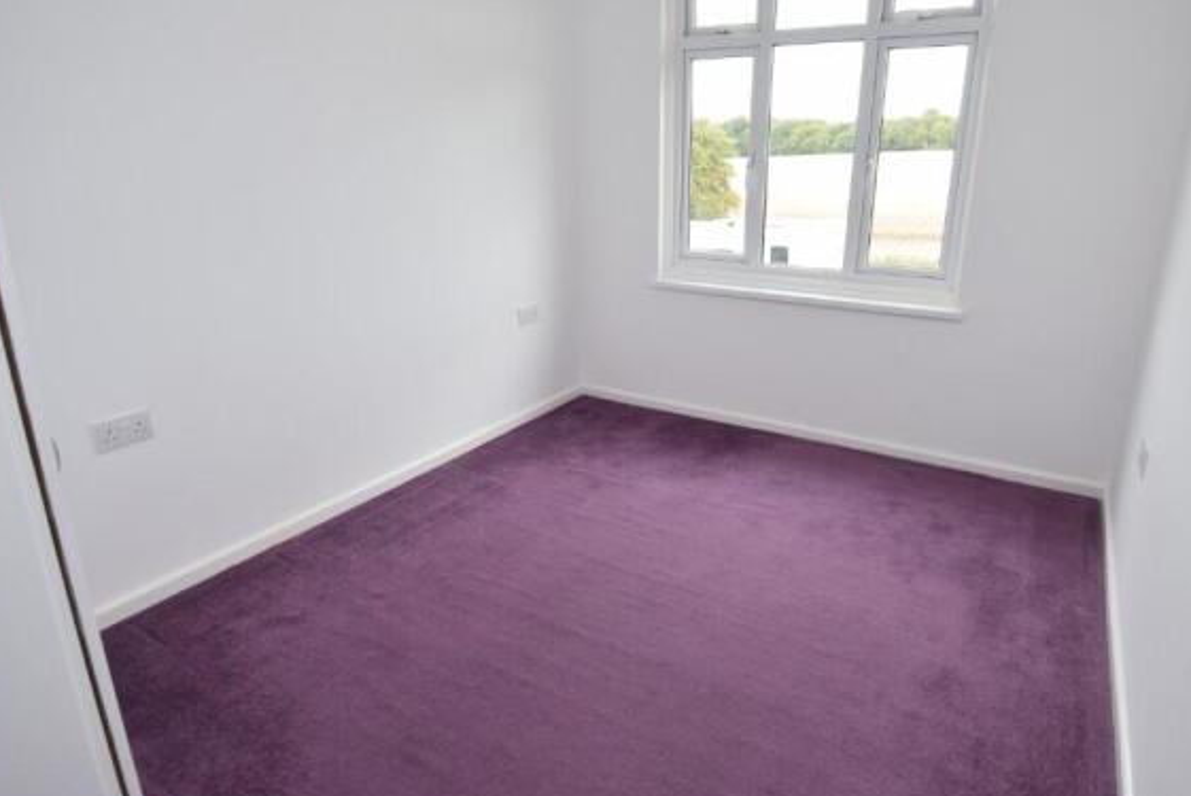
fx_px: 695
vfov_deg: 59.5
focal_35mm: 21
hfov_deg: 81.0
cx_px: 637
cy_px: 375
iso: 400
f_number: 6.3
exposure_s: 1/125
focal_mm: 12
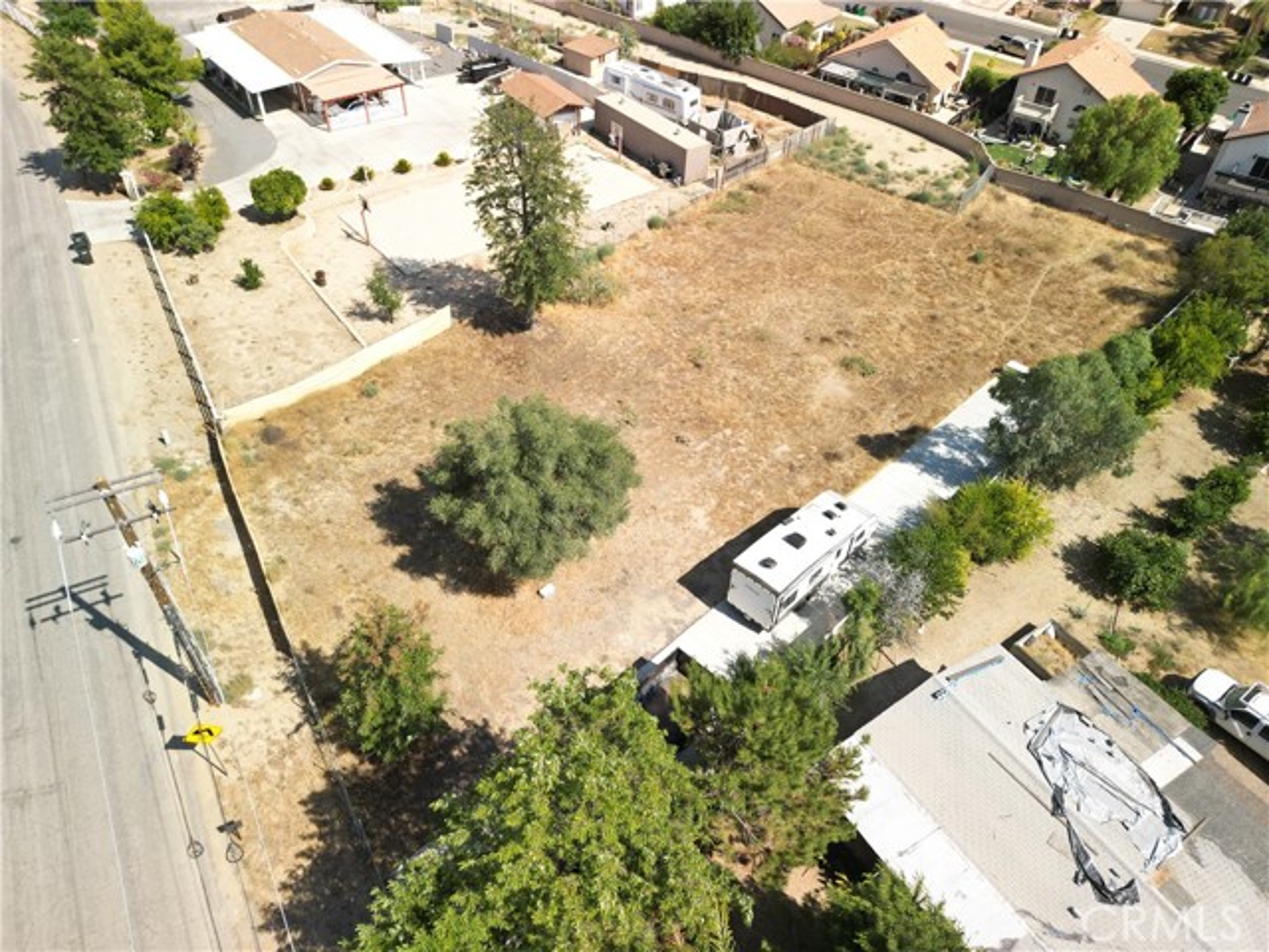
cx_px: 634
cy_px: 476
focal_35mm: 24
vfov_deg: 56.8
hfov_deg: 71.6
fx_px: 880
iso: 100
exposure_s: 1/100
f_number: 1.7
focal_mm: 6.72
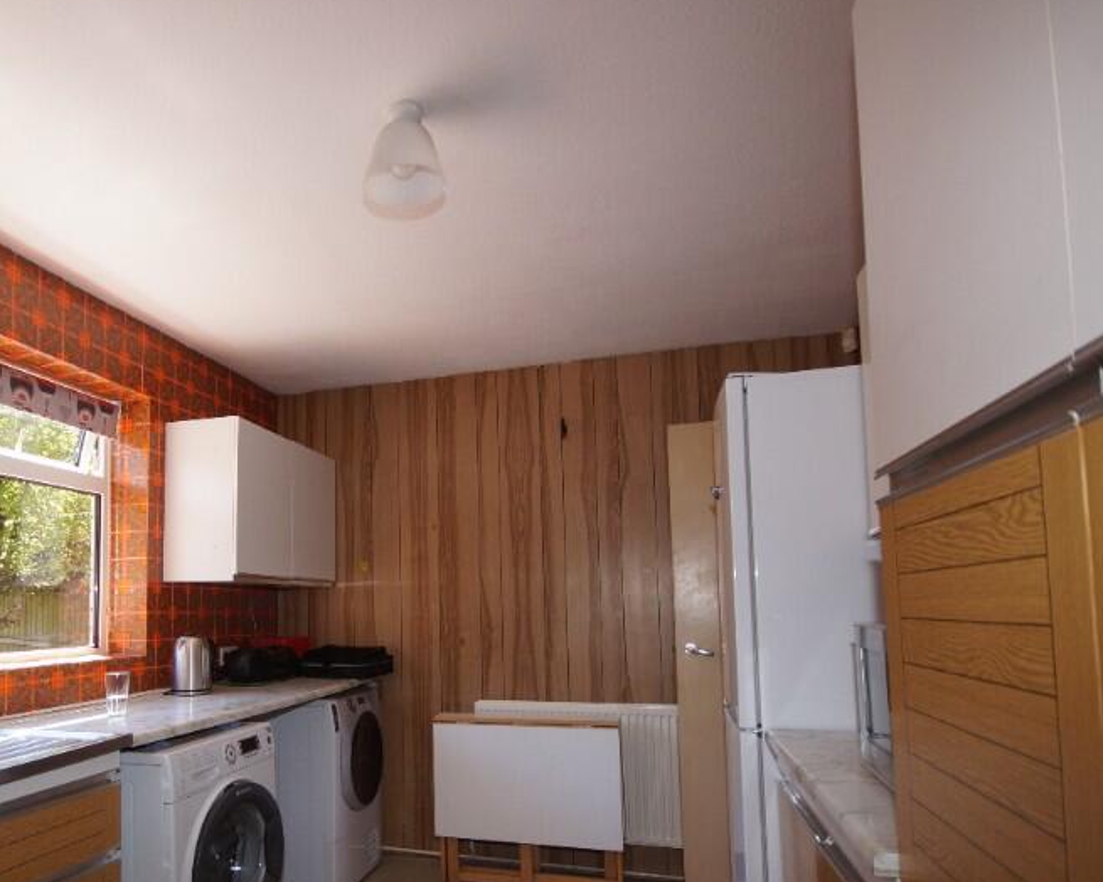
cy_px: 549
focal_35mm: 22
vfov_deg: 62.3
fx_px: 718
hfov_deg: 73.0
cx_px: 376
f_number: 4.5
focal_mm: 10
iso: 320
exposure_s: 1/160
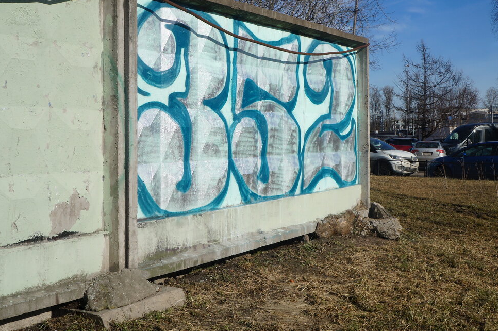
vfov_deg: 32.4
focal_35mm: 41
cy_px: 128
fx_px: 567
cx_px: 284
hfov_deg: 47.3
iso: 200
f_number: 13
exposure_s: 1/500
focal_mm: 22
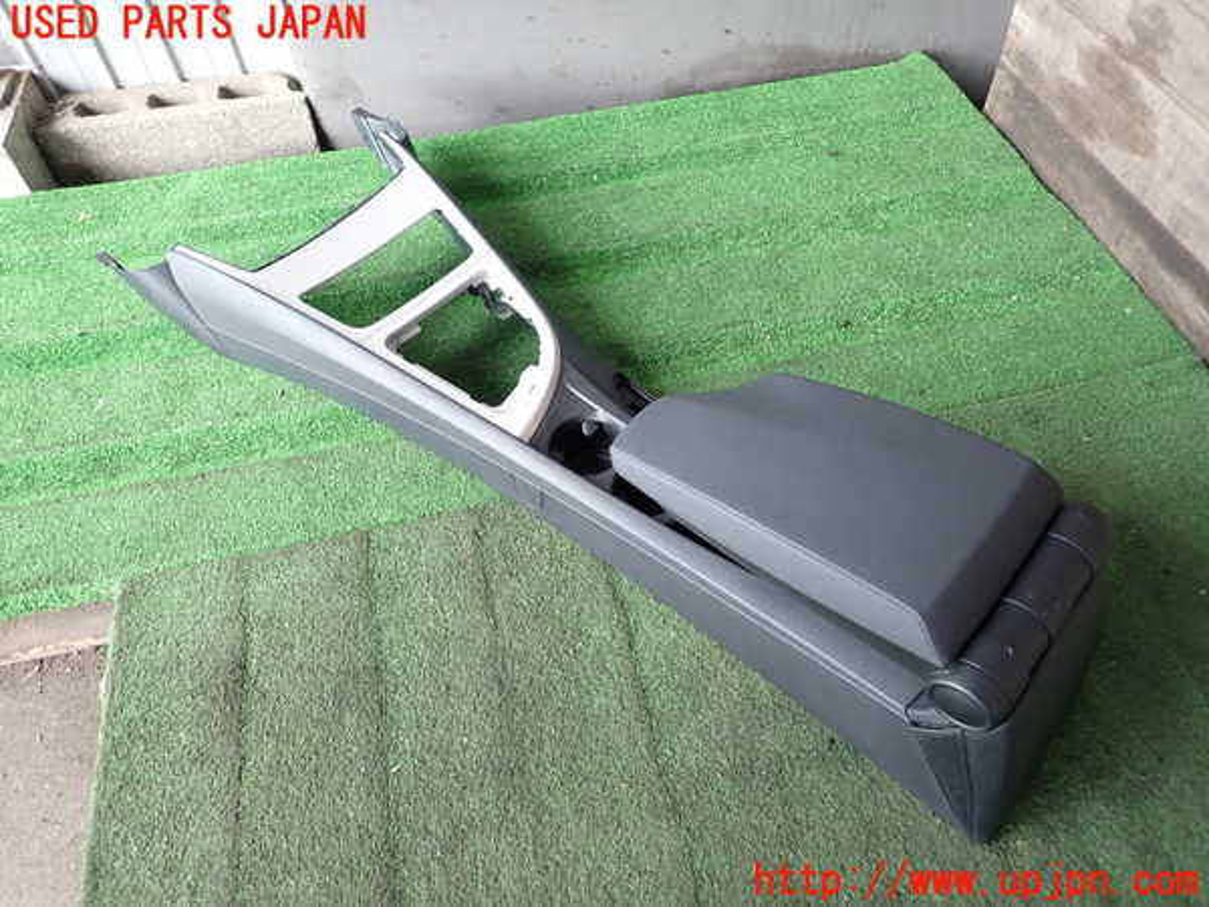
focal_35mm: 25
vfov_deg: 54.9
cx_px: 604
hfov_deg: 69.4
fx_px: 873
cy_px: 454
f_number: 2
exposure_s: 1/60
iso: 125
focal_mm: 4.5
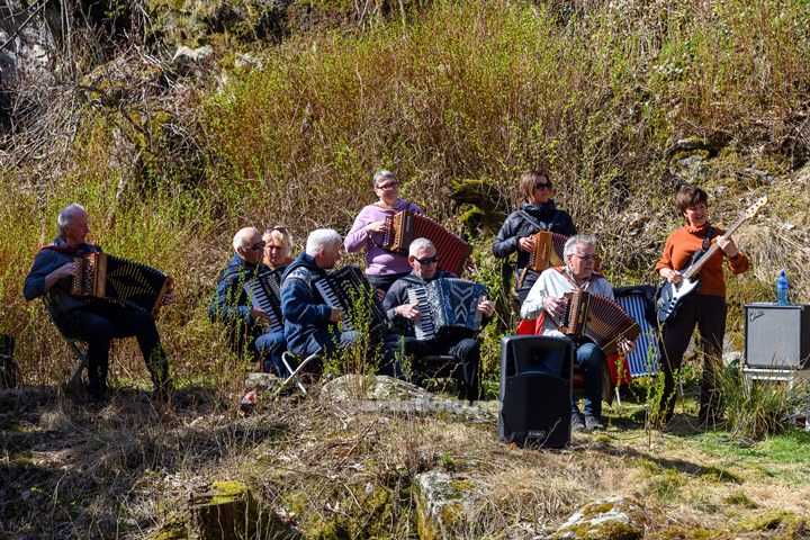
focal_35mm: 145
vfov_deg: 9.5
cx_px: 405
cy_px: 270
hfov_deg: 14.2
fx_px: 3262
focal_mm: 145
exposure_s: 1/200
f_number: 7.1
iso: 100
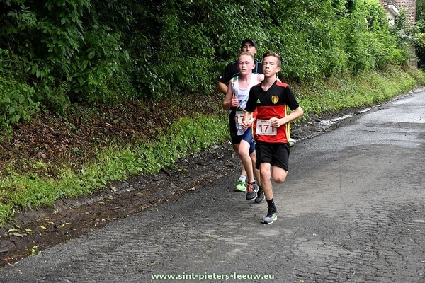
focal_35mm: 105
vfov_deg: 13.0
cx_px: 212
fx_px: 1239
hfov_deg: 19.5
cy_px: 142
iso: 1250
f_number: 5.3
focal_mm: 70
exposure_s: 1/500
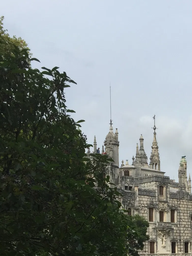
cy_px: 245
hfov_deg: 24.8
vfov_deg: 31.7
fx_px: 422
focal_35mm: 57
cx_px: 179
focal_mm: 4.15
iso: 32
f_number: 2.2
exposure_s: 1/1980
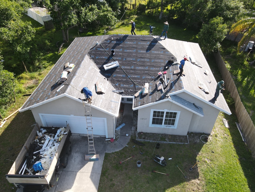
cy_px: 96
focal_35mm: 25
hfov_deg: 69.4
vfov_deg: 54.9
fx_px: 184
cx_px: 131
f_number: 2.8
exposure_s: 1/180
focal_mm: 4.5
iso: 100
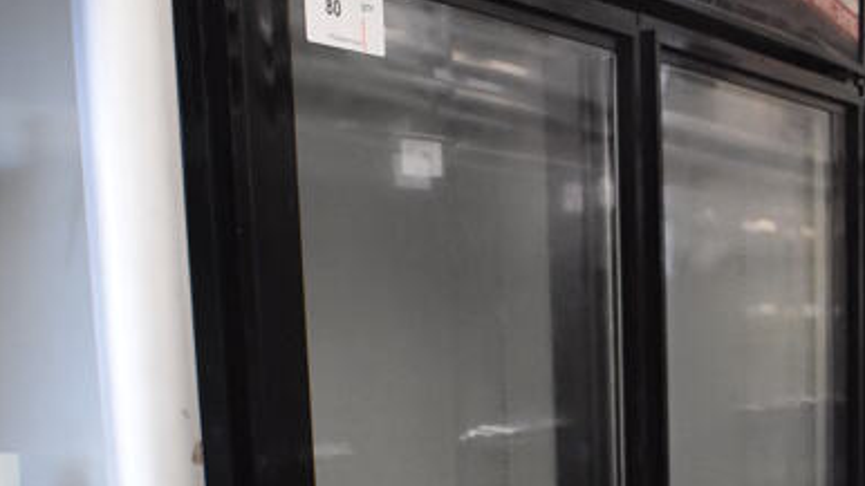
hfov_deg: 31.3
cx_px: 533
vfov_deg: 16.6
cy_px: 689
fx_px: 1537
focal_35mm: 67
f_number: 3.5
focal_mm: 18
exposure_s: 1/125
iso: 4000
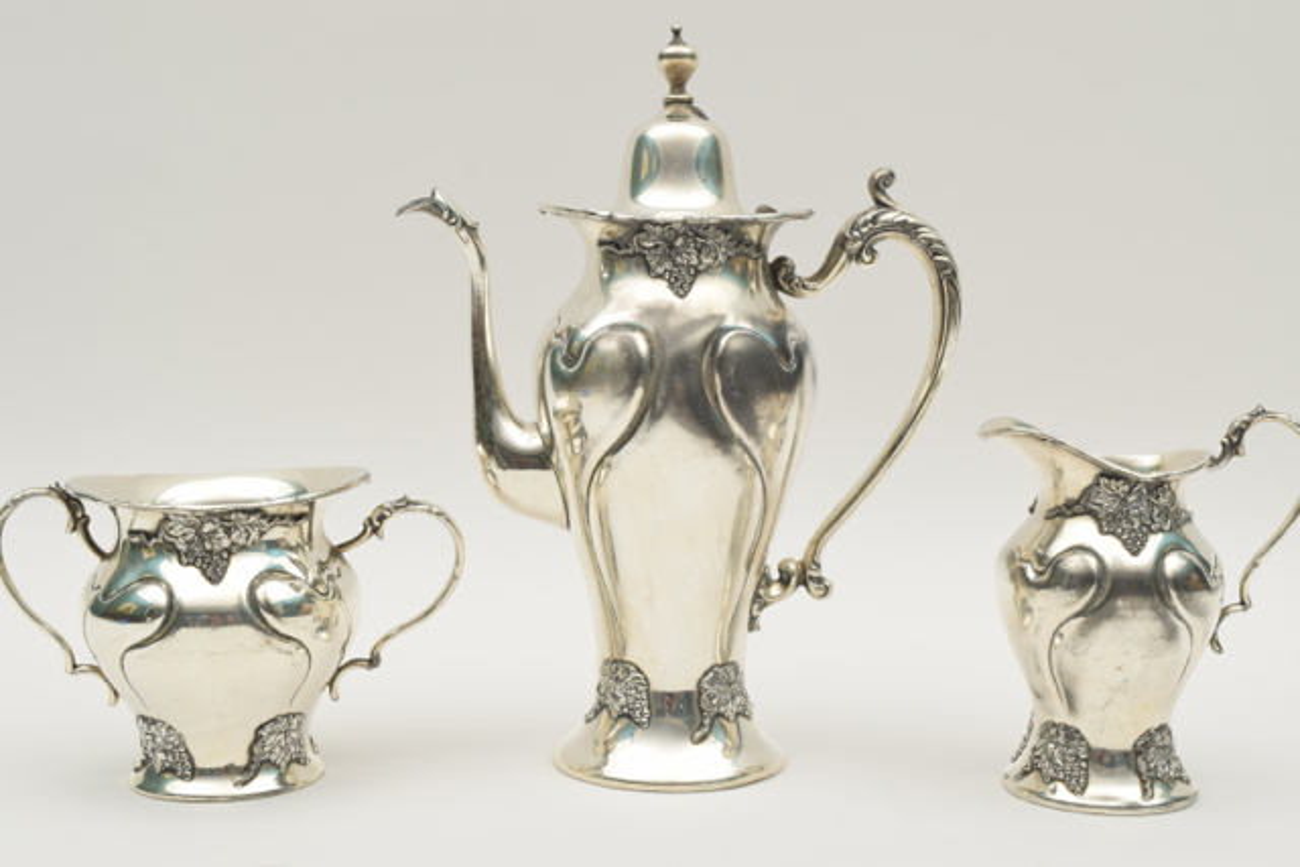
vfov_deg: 23.8
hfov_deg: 35.0
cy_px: 434
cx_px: 650
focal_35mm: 57
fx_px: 2059
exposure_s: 1/125
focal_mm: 38
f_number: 9
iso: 100
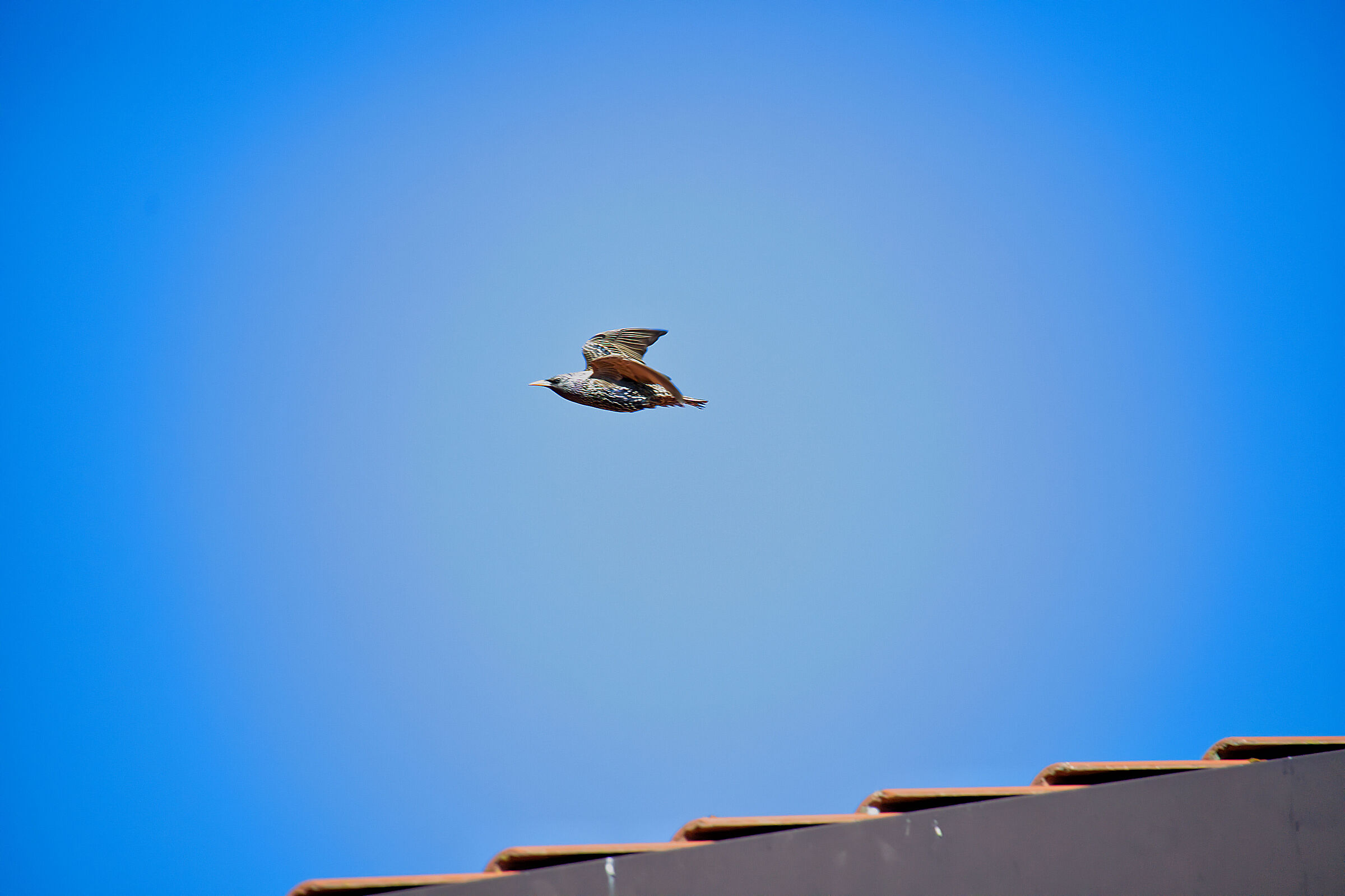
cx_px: 672
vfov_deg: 3.7
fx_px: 14004
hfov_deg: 5.5
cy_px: 448
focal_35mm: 375
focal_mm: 250
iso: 7200
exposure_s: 1/4000
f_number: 6.3
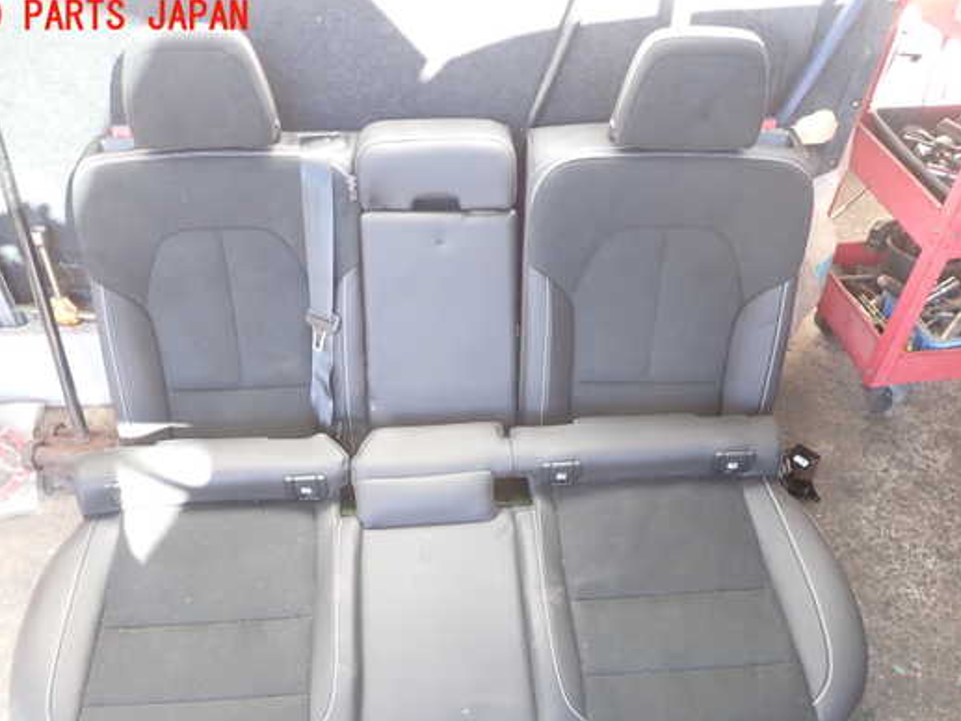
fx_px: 805
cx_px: 468
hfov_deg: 61.6
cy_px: 413
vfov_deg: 48.1
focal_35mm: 29
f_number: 2
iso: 200
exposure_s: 1/60
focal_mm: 4.5
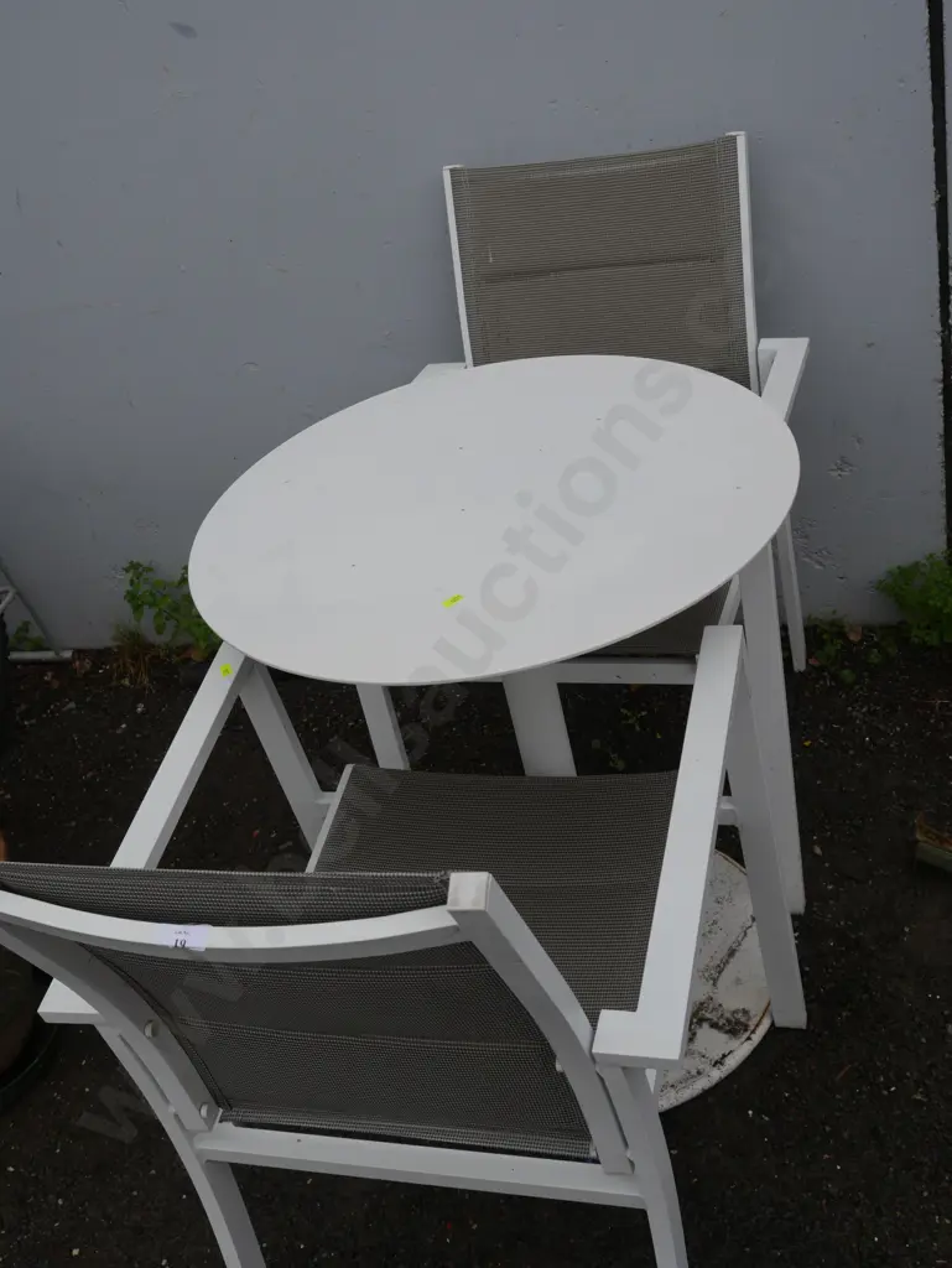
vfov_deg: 46.8
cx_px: 476
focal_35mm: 40
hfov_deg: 36.0
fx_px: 1466
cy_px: 634
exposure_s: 1/200
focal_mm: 20
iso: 200
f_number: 7.1
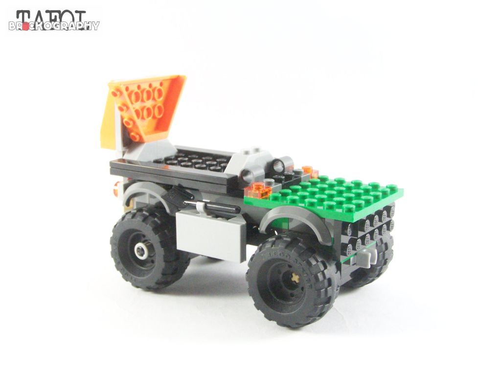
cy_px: 188
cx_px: 250
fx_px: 854
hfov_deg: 32.7
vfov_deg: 24.8
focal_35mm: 59
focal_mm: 9.8
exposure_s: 1/60
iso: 400
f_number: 4
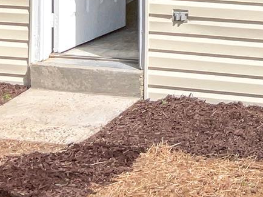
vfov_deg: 9.8
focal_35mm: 137
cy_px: -232
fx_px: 1040
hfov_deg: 13.6
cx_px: 385
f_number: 1.8
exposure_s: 1/1577
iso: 16
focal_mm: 3
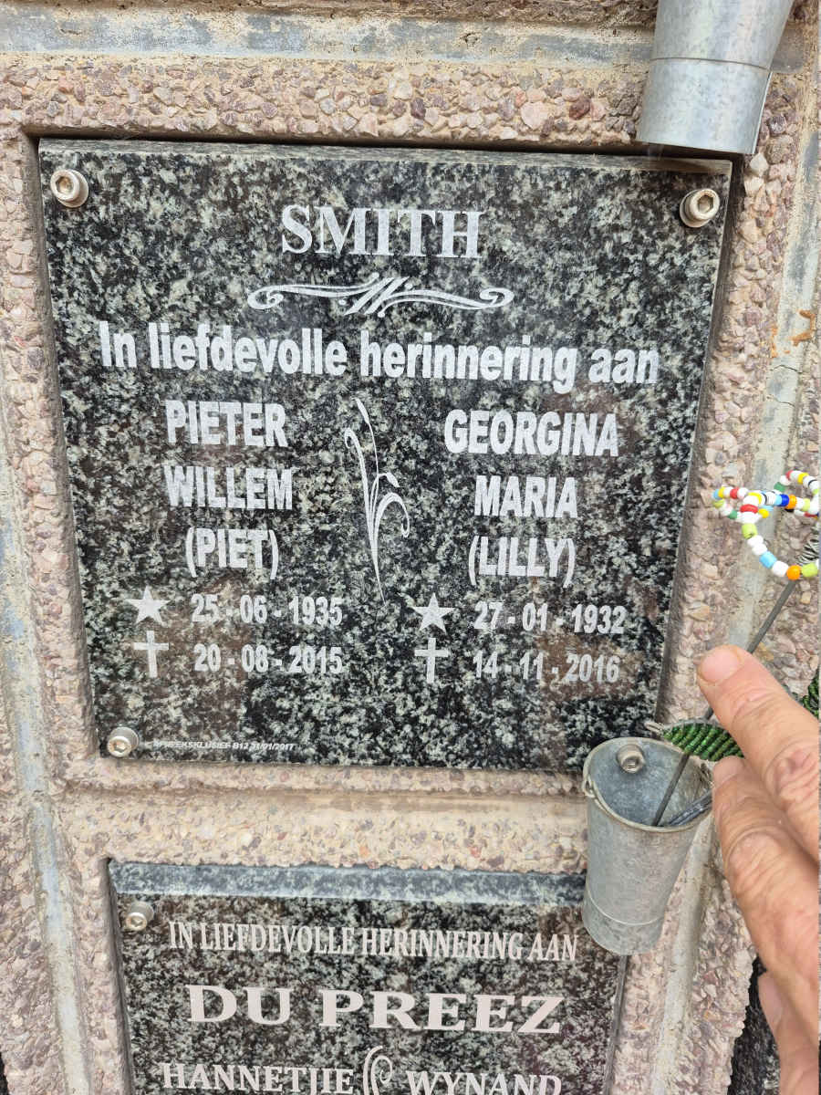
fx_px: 727
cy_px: 548
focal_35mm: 23
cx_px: 410
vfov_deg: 73.9
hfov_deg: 58.9
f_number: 1.8
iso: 80
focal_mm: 5.4
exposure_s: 1/180
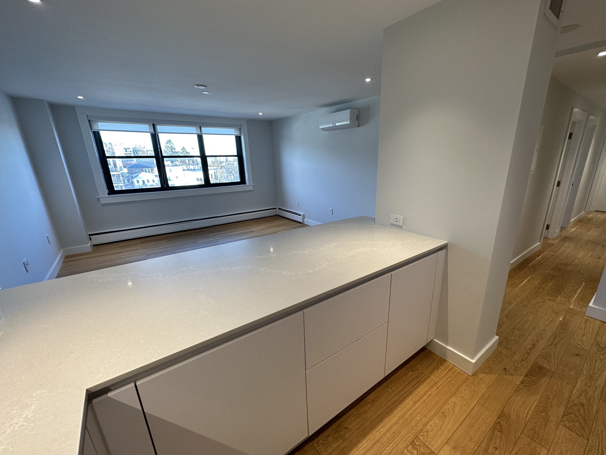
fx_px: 263
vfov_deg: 81.7
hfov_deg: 98.0
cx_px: 324
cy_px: 239
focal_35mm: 15
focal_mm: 2.22
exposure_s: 1/120
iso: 125
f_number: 2.2
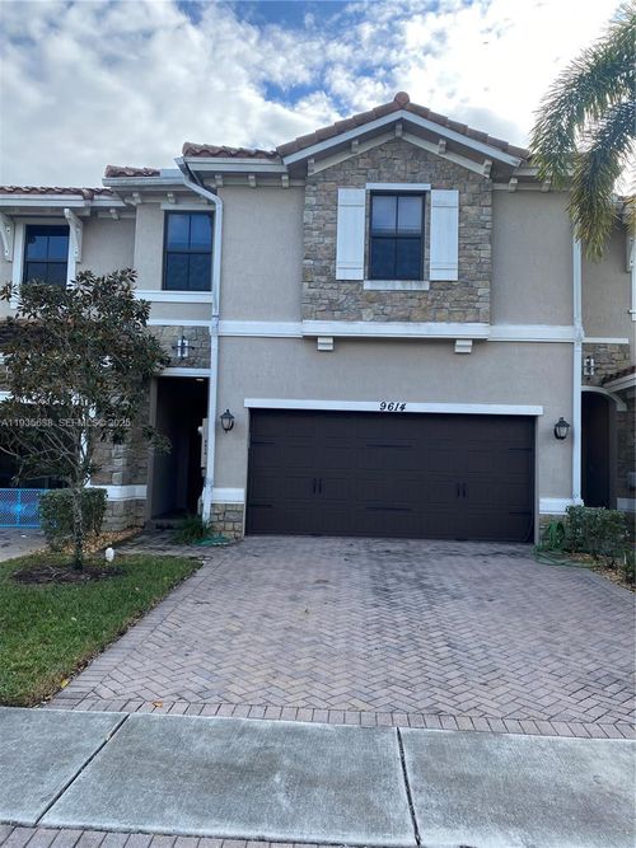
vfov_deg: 67.3
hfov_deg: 53.0
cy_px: 424
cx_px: 318
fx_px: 637
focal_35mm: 26
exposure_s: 1/778
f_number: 1.8
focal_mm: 4.25
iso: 32
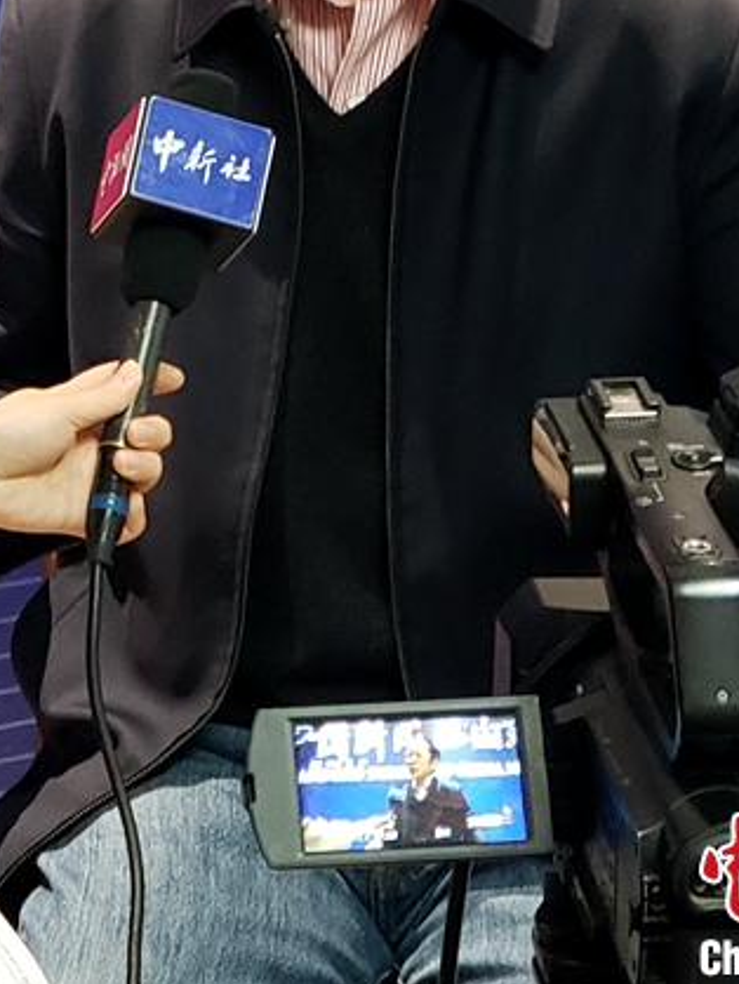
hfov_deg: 12.8
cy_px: -88
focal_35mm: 116
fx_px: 3299
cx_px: 209
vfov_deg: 16.5
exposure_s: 1/17
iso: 400
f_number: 2.4
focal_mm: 6
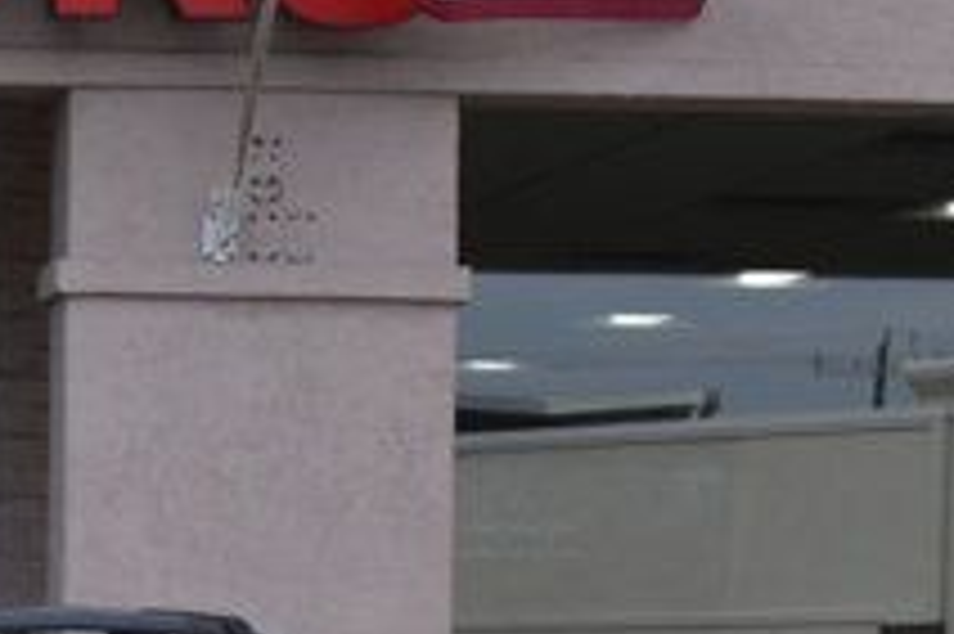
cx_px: -742
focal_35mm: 232
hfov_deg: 8.5
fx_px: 6143
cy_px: 764
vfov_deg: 5.9
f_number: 11
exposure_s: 1/400
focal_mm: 32
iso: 400
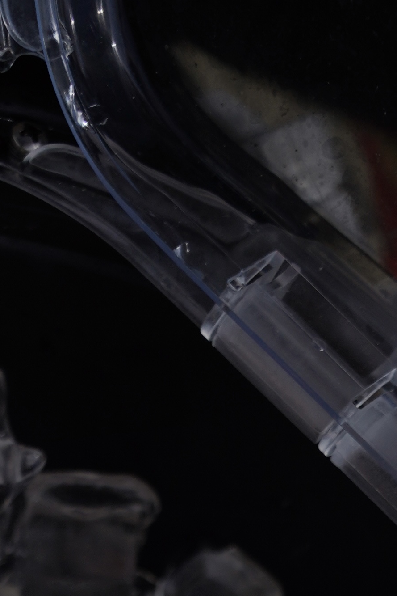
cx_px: -174
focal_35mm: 138
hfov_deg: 9.7
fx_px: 2277
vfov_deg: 12.5
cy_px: 1304
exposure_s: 1/3200
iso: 100
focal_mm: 30.6
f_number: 5
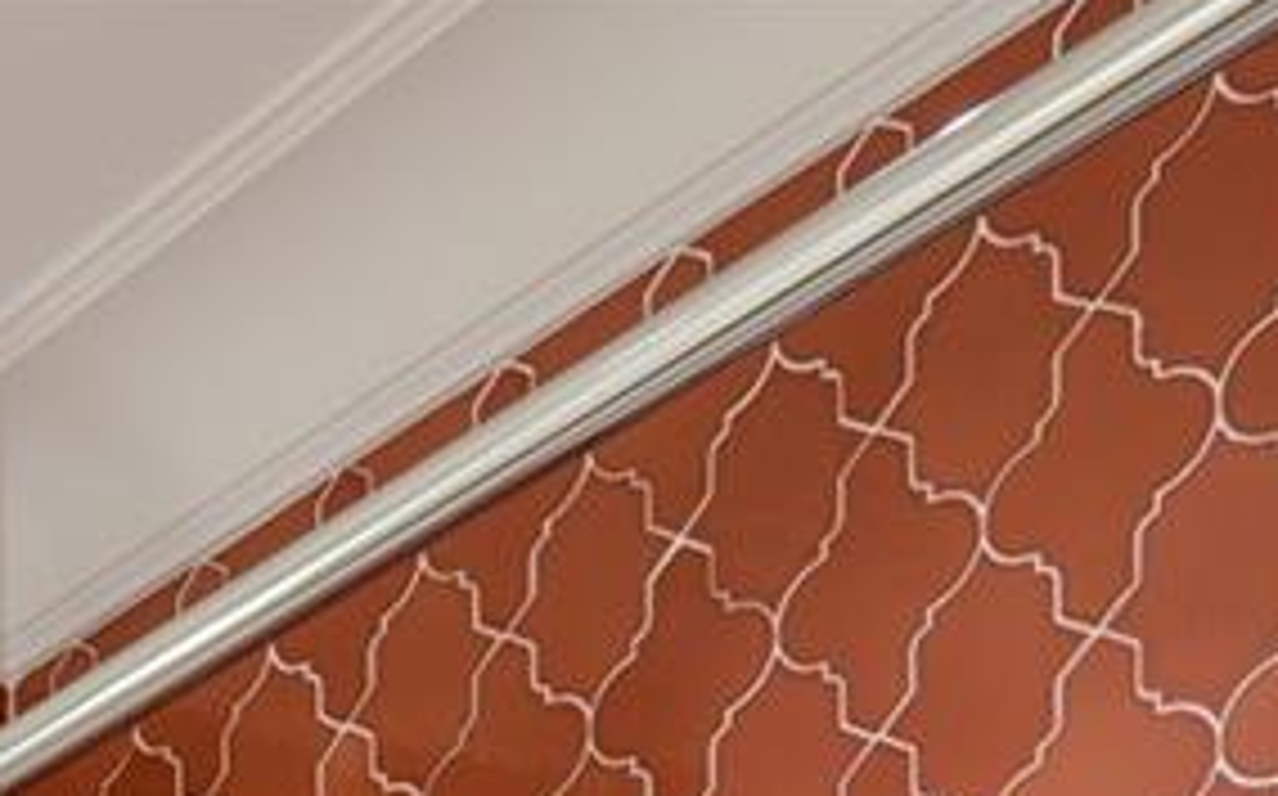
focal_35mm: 95
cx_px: -1485
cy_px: 2388
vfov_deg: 10.1
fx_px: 3302
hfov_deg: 15.7
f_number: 8
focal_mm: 16.5
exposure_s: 1/8
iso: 100
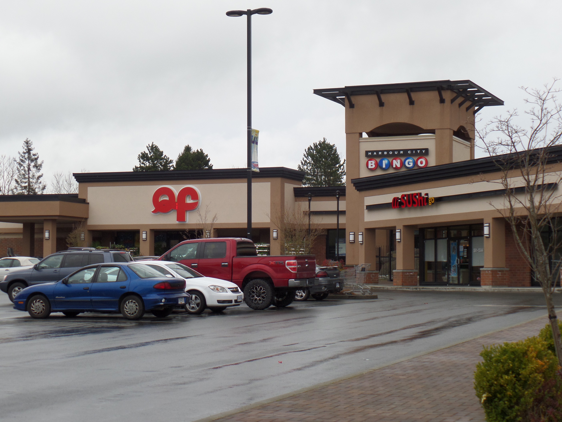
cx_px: 281
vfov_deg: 18.9
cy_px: 211
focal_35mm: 78
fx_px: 1266
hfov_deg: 25.0
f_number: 3.8
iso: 100
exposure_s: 1/500
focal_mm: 13.9
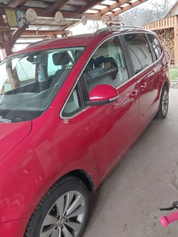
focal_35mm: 30
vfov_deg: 60.0
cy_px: 118
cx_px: 89
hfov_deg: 46.8
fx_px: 206
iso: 640
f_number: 1.8
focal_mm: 4.6
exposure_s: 1/25
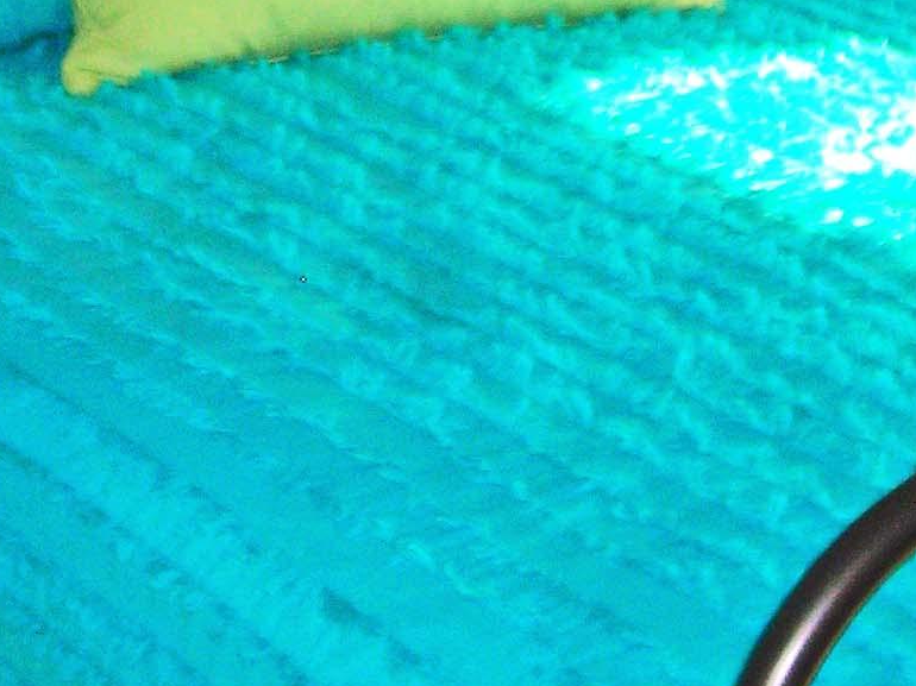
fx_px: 3386
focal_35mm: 128
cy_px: -369
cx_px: 349
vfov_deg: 11.1
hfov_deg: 15.4
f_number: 3.2
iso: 55
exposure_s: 1/60.1
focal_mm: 6.3
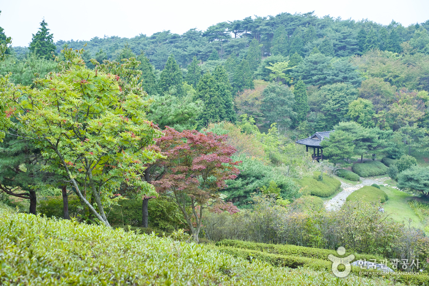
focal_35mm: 55
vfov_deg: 24.6
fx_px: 655
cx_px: 214
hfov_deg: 36.2
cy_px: 143
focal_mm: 55
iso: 400
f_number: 6.3
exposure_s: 1/125
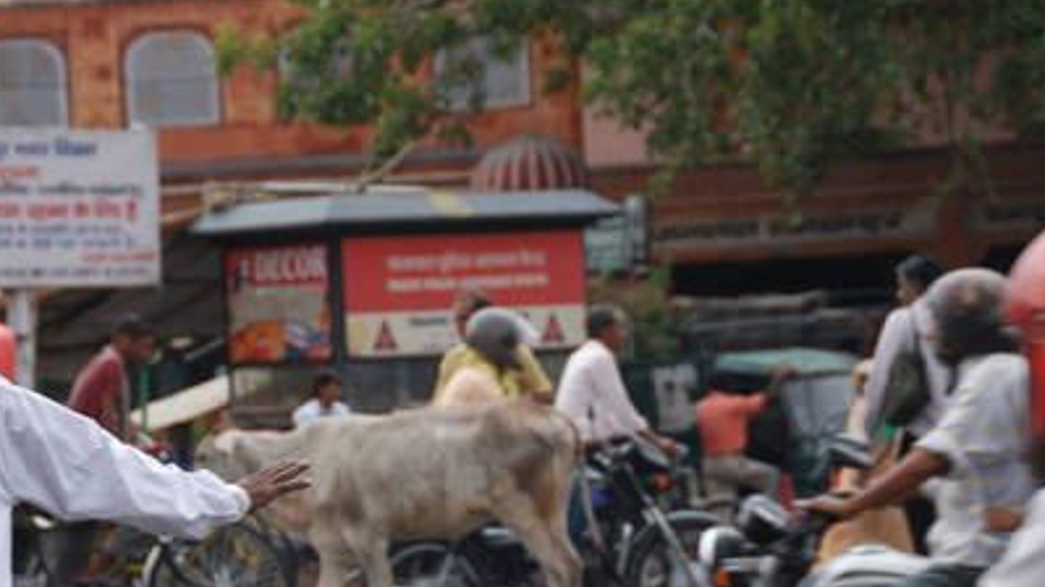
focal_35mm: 207
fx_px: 5731
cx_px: 293
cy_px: 453
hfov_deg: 10.4
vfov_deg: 5.9
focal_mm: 75
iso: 180
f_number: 5.3
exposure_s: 1/160
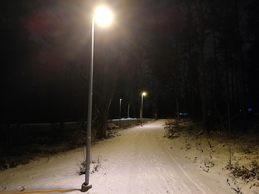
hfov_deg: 65.3
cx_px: 130
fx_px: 202
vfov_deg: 51.4
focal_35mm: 27
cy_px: 97
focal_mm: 3.95
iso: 500
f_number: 2.2
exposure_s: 1/20
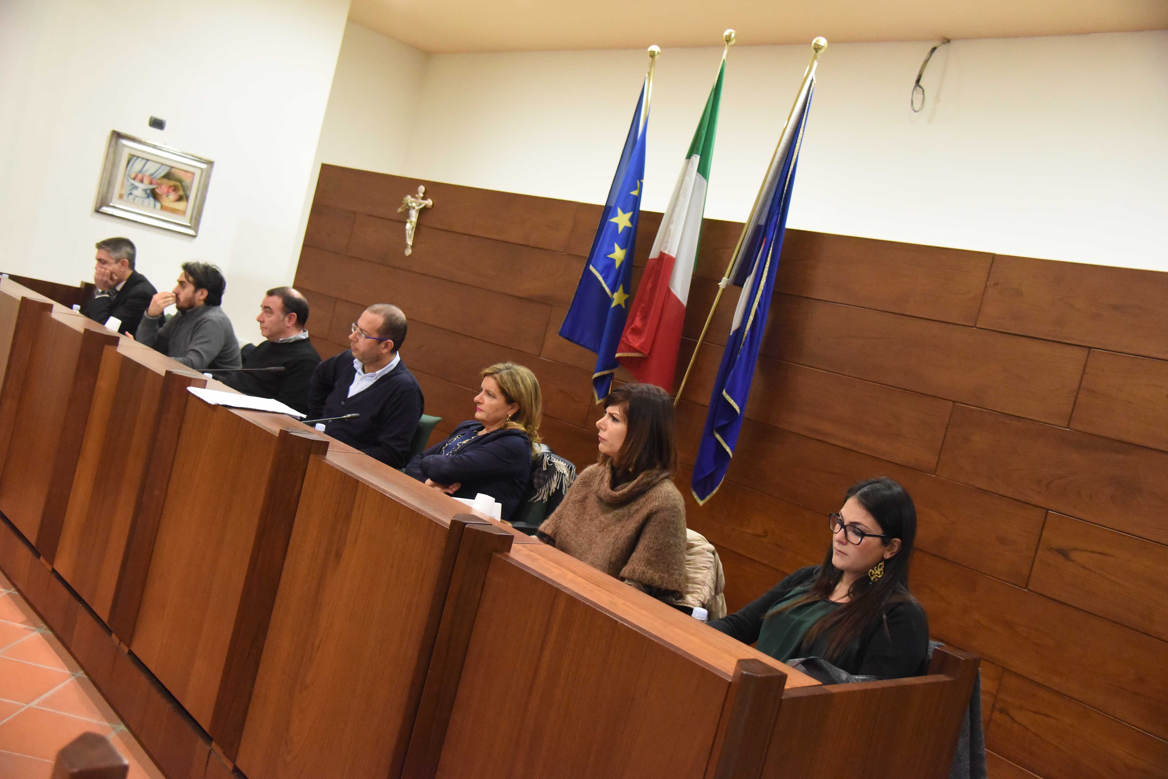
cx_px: 584
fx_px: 1039
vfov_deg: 41.1
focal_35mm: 32
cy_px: 390
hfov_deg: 58.7
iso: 10000
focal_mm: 32
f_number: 4
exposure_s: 1/200
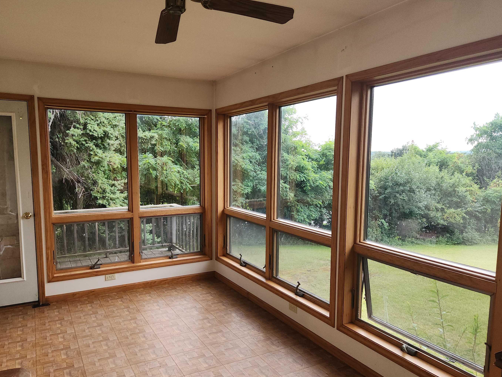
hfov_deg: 67.1
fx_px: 377
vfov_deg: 53.0
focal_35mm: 26
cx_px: 225
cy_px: 200
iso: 80
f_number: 1.8
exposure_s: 1/60
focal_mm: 5.4
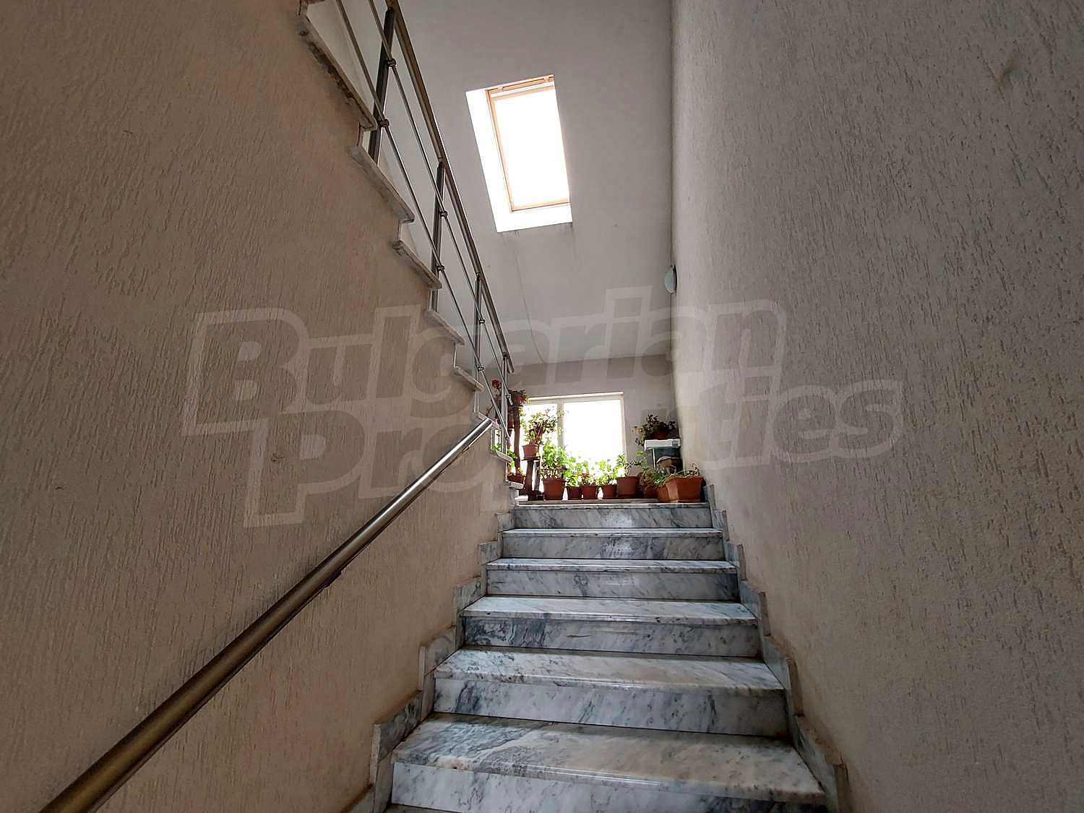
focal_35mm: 13
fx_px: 407
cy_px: 406
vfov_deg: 89.9
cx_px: 542
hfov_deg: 106.2
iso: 125
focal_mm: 1.74
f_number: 2.2
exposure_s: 1/50
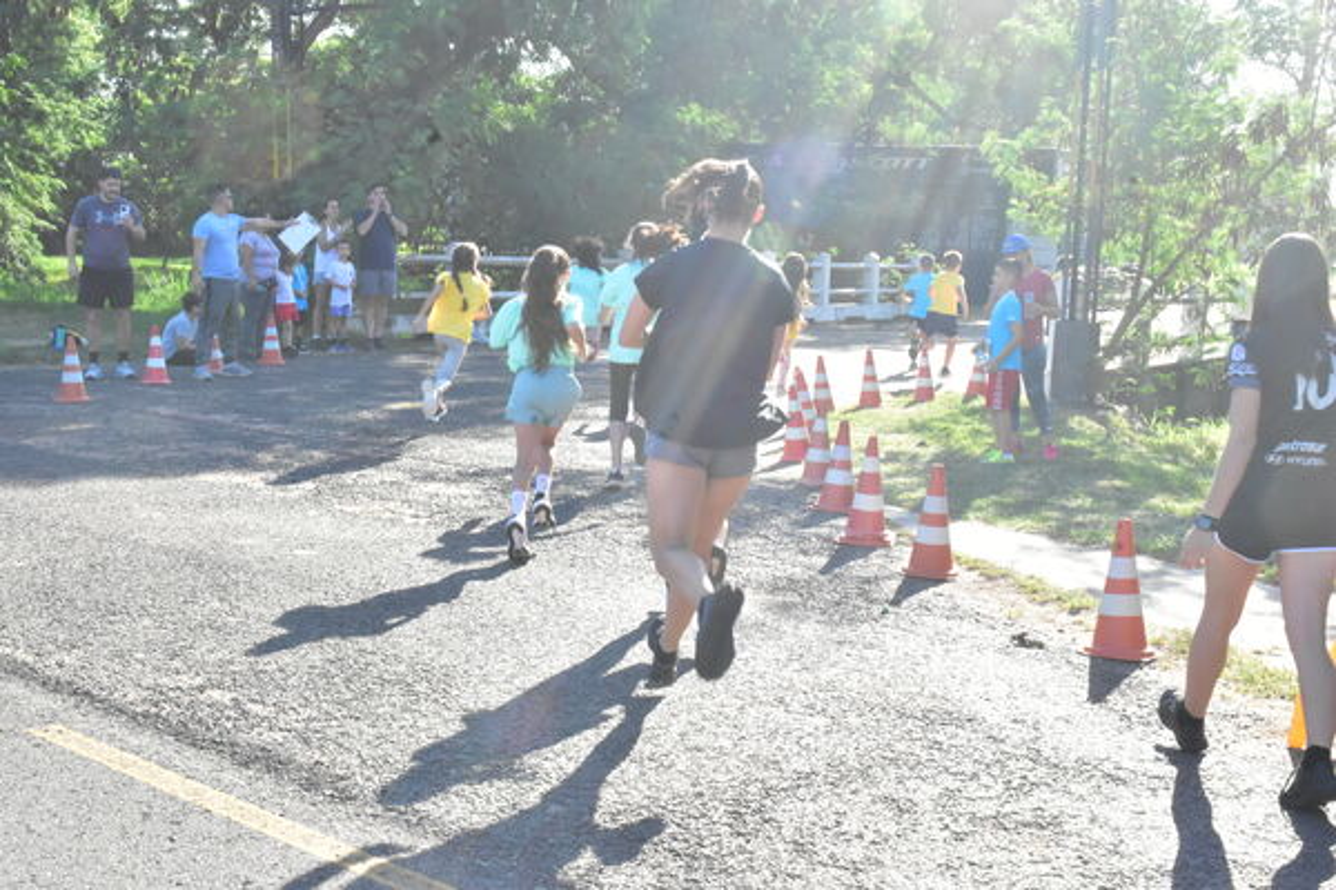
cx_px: 668
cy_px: 445
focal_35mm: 51
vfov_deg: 26.5
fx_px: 1893
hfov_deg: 38.9
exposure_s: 1/200
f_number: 29
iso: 3200
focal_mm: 34
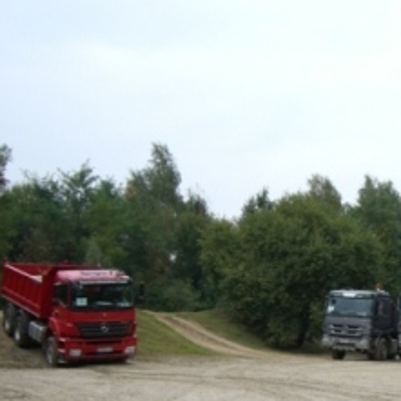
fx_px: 917
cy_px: 298
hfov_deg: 24.2
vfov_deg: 24.4
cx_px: 337
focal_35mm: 70
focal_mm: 6.2
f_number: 4.3
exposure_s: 1/160
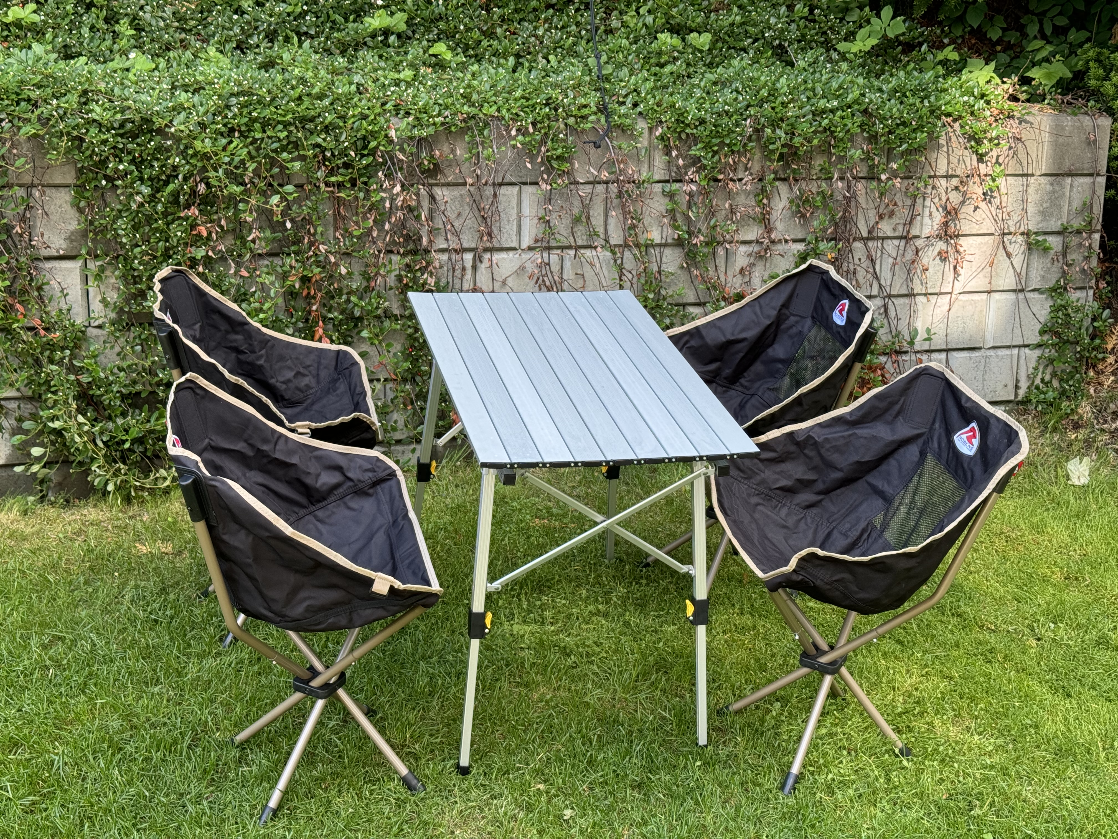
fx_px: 1550
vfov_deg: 30.3
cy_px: 420
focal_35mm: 48
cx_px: 559
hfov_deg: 39.7
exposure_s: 1/215
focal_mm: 6.76
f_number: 1.78
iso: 50
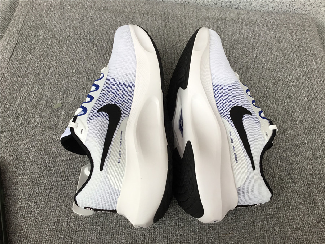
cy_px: 122
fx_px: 291
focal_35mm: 31
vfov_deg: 45.4
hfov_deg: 58.4
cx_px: 162
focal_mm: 3.3
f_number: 2.4
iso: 32
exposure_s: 1/50
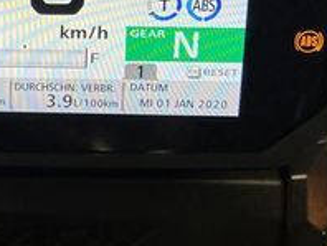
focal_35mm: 84
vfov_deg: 17.0
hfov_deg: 22.1
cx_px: -23
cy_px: -28
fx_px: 794
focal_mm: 5.1
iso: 32
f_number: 1.6
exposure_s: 1/109
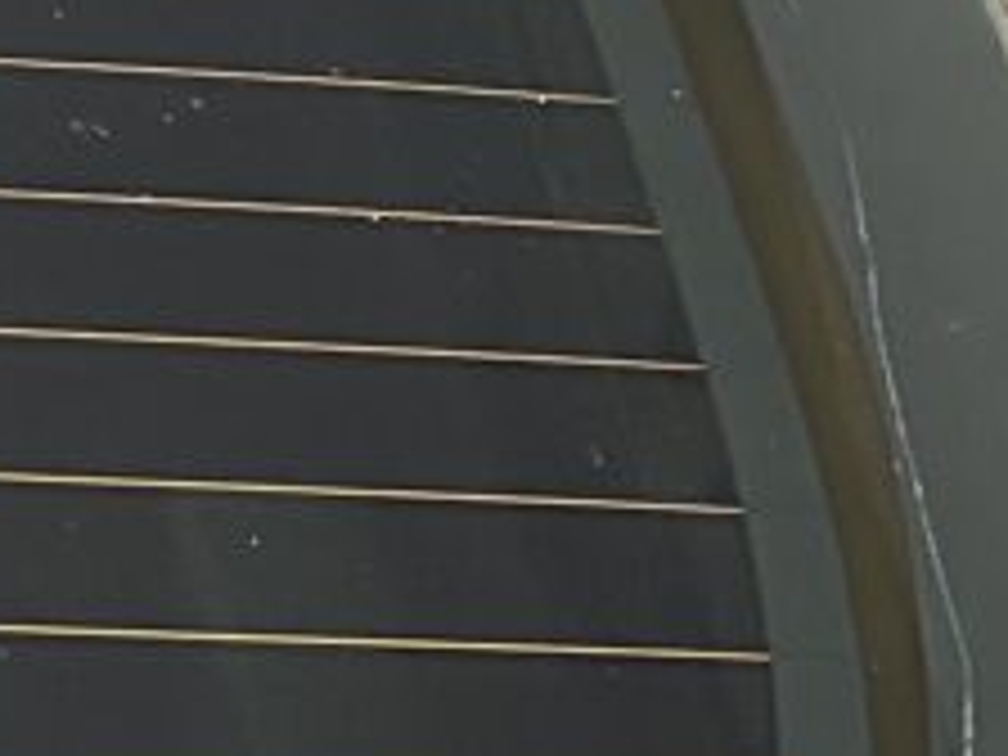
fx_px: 4746
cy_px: 207
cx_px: -1822
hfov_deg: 9.8
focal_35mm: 163
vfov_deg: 9.1
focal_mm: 6.86
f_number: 1.78
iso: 800
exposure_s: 1/60
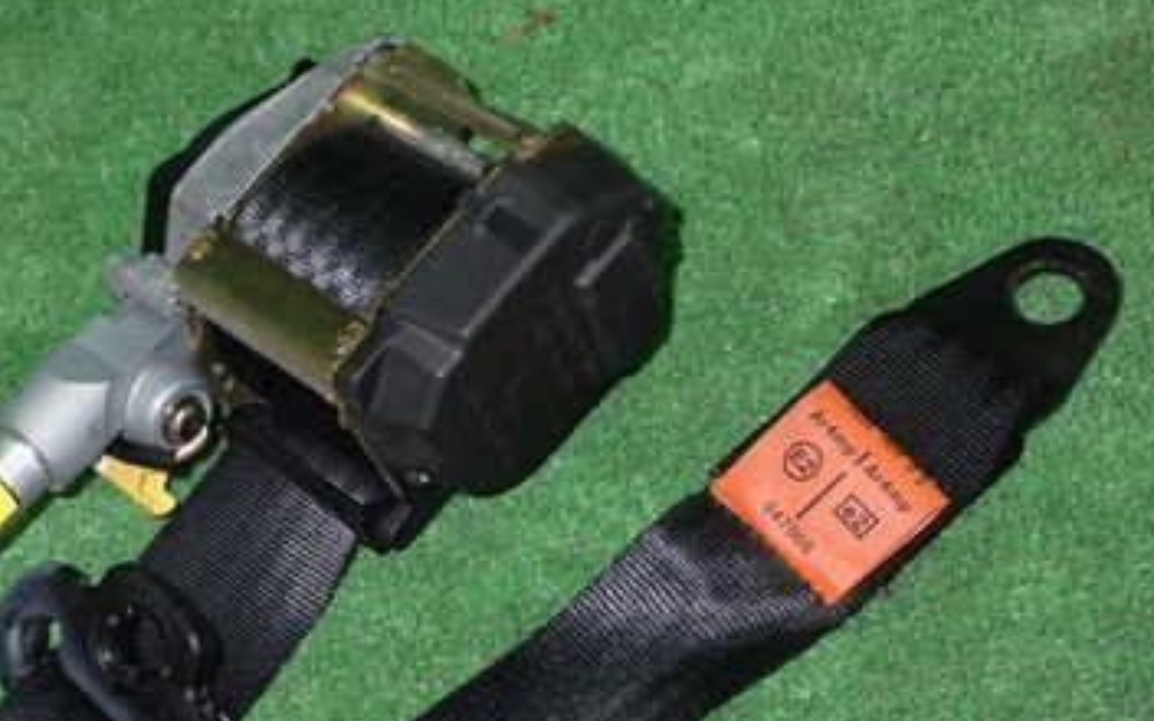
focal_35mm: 65
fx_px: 2044
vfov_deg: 19.4
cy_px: 721
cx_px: 246
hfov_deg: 30.8
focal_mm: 6.37
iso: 800
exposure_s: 1/40
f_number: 10
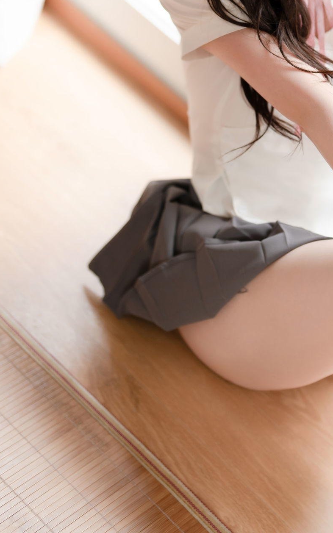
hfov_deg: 13.2
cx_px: 304
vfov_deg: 20.9
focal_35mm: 98
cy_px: 83
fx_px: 1423
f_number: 1.4
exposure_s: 1/200
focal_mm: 50
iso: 80
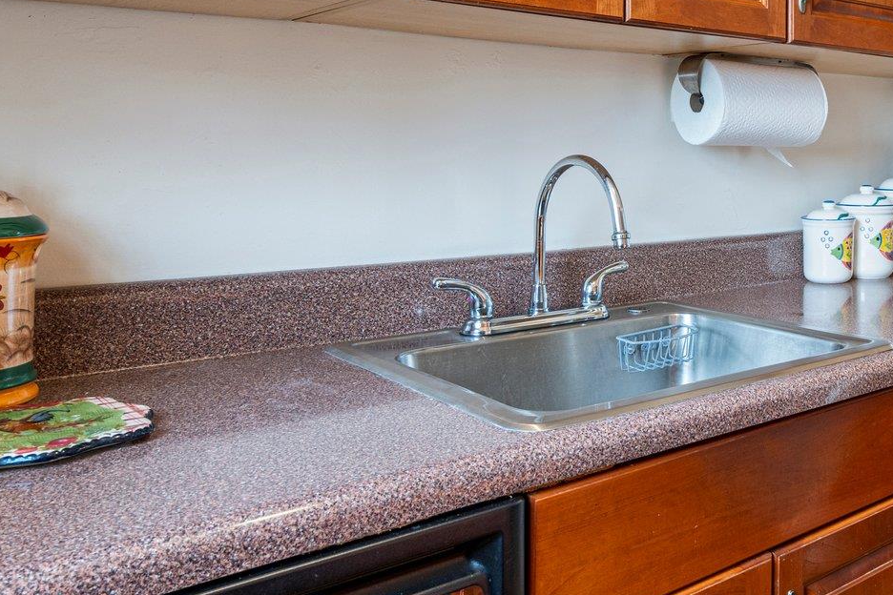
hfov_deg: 49.9
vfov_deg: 36.8
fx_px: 868
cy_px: 140
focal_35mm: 35
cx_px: 760
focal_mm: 16
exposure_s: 1/5
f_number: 10
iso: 640
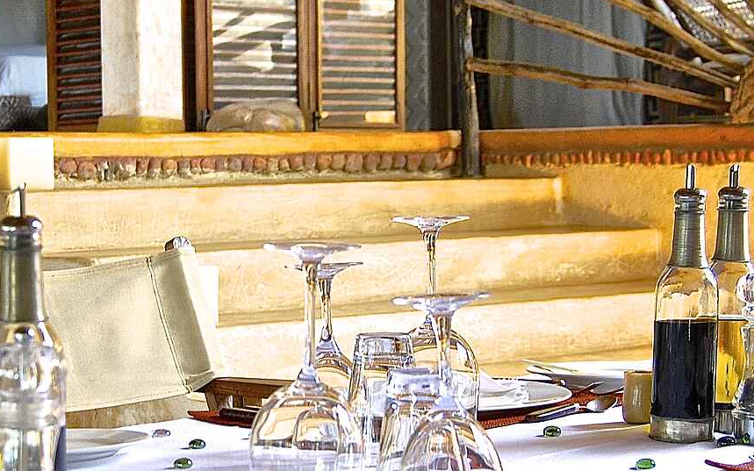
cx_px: 192
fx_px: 1829
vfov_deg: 14.7
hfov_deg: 23.1
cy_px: 256
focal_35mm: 89
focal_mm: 26
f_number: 4.2
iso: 220
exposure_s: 1/30
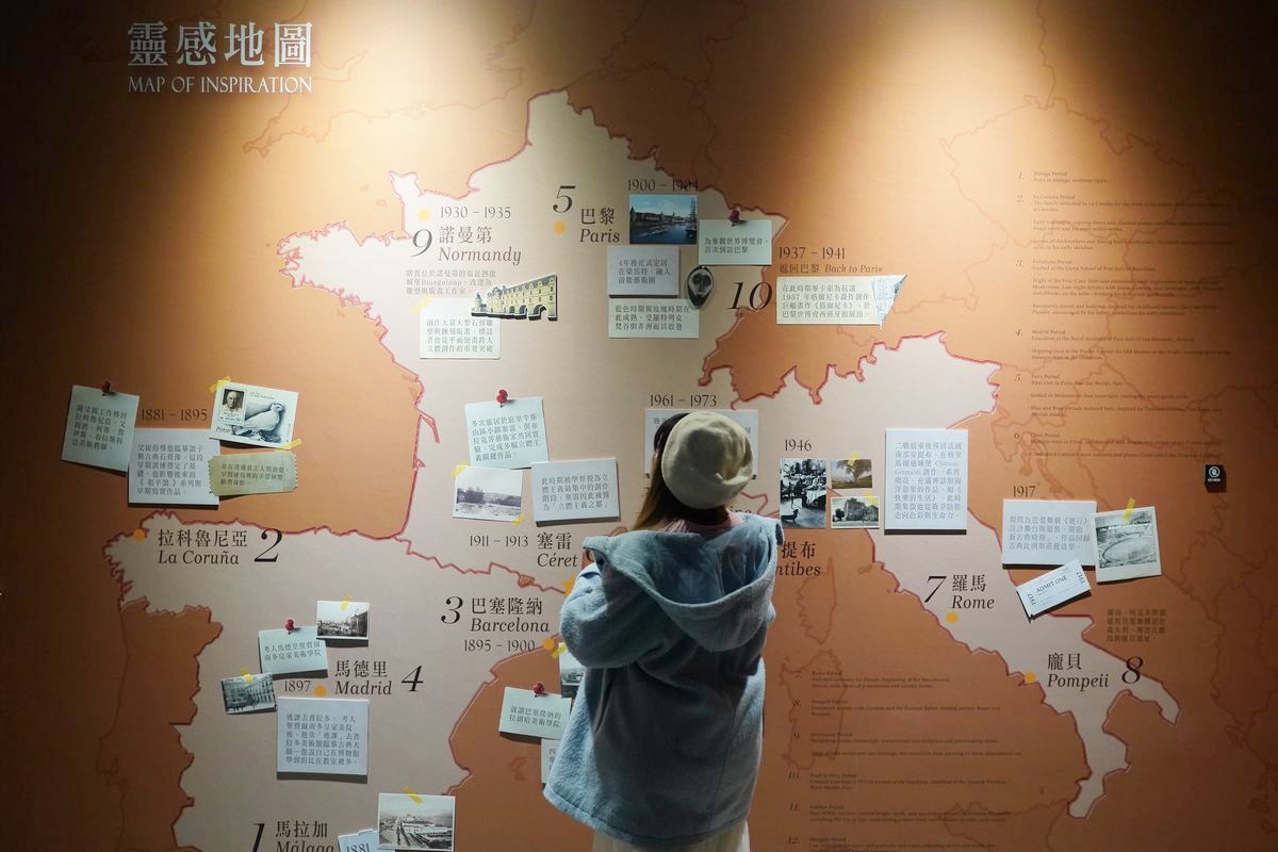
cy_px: 426
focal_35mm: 36
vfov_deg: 36.9
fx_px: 1278
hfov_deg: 53.1
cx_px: 639
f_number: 2.8
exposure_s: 1/160
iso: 5000
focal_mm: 36
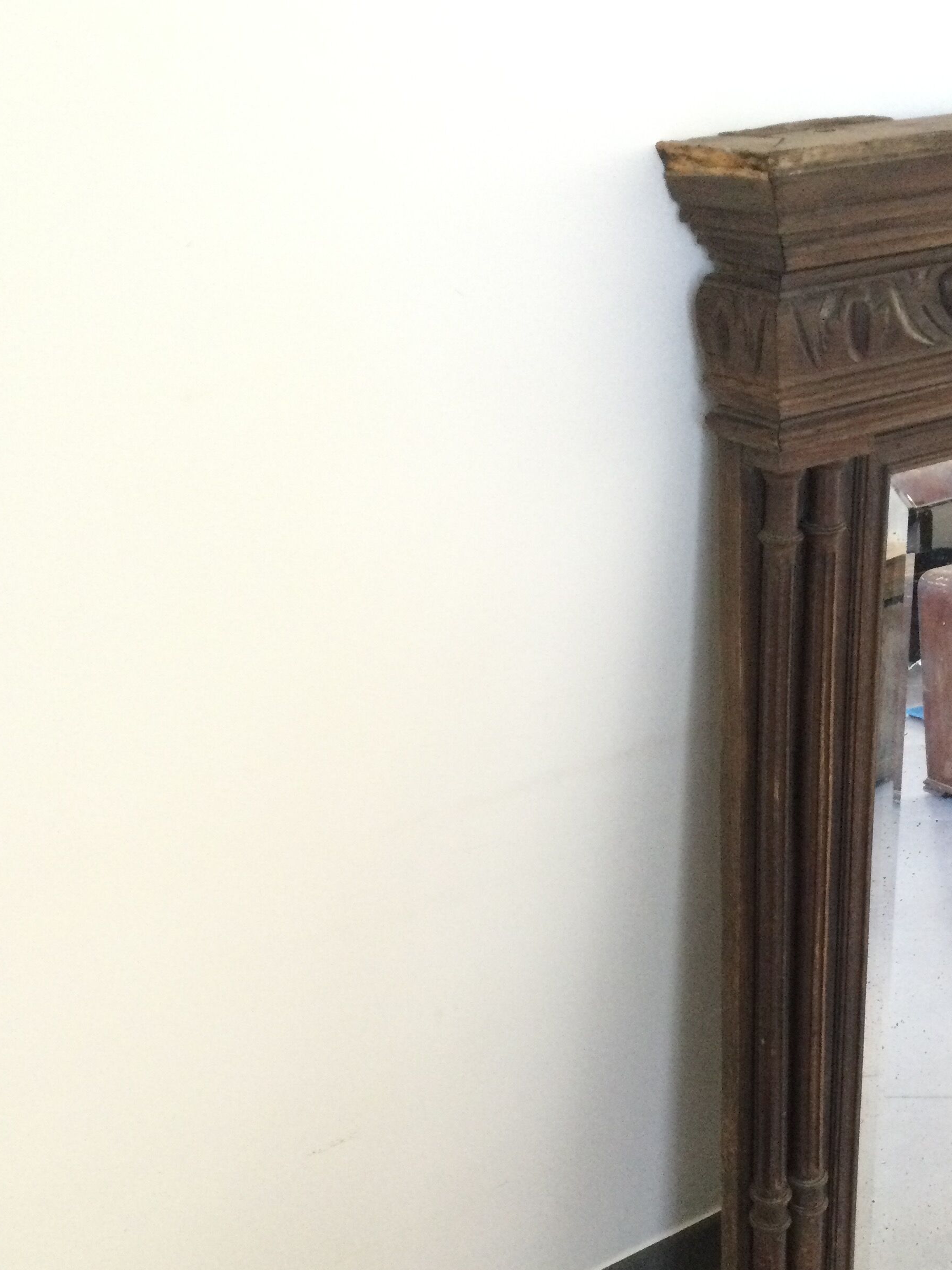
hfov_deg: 34.1
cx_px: 631
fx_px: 1540
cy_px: 843
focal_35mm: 42
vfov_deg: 44.2
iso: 200
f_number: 2.4
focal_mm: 3.3
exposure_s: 1/25
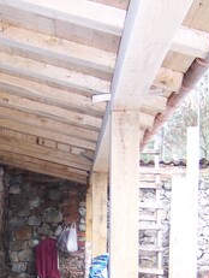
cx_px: 40
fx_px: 562
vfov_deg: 27.1
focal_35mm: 70
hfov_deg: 20.8
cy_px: 232
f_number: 2.2
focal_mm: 5.6
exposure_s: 1/60
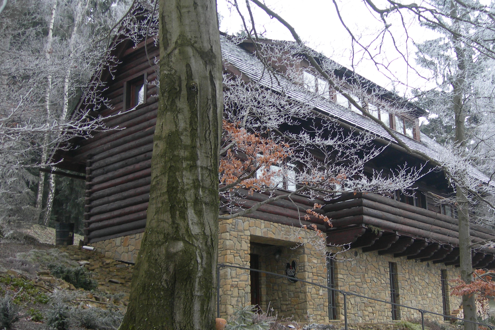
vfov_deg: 28.0
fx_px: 660
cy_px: 199
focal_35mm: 48
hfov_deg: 40.9
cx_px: 296
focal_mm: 7.8
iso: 50
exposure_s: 1/60.5
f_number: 2.8
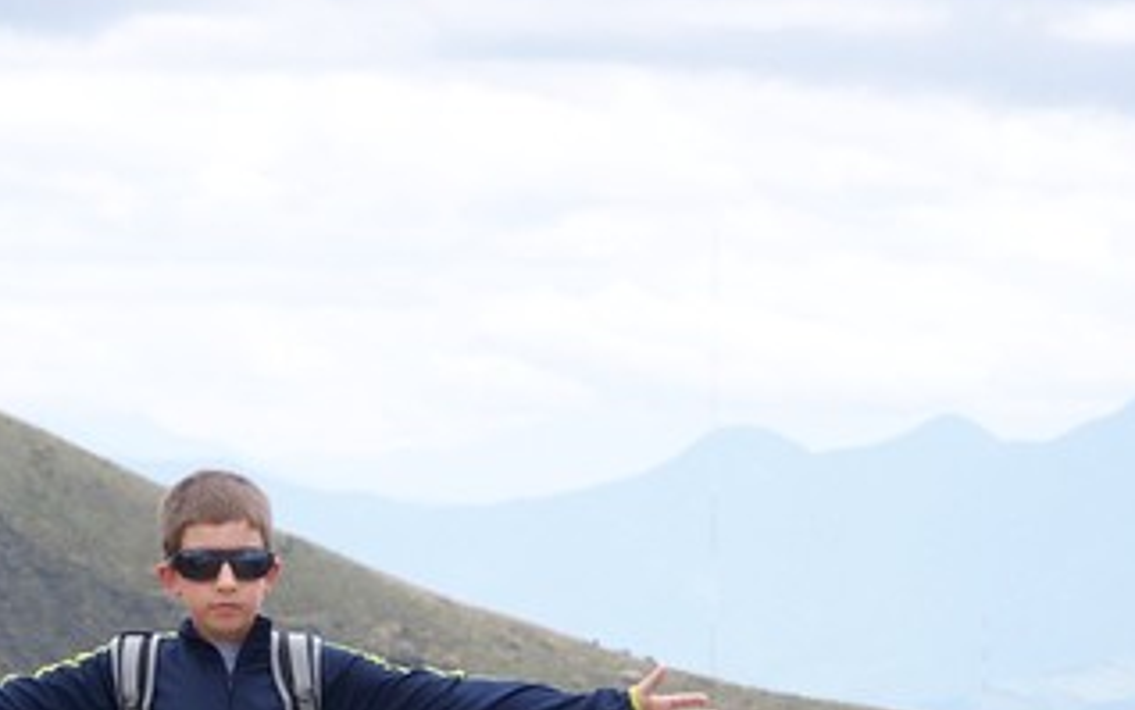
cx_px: 211
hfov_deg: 5.8
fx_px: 11140
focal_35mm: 360
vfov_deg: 3.6
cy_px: 742
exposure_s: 1/400
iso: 64
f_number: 3.2
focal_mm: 28.1
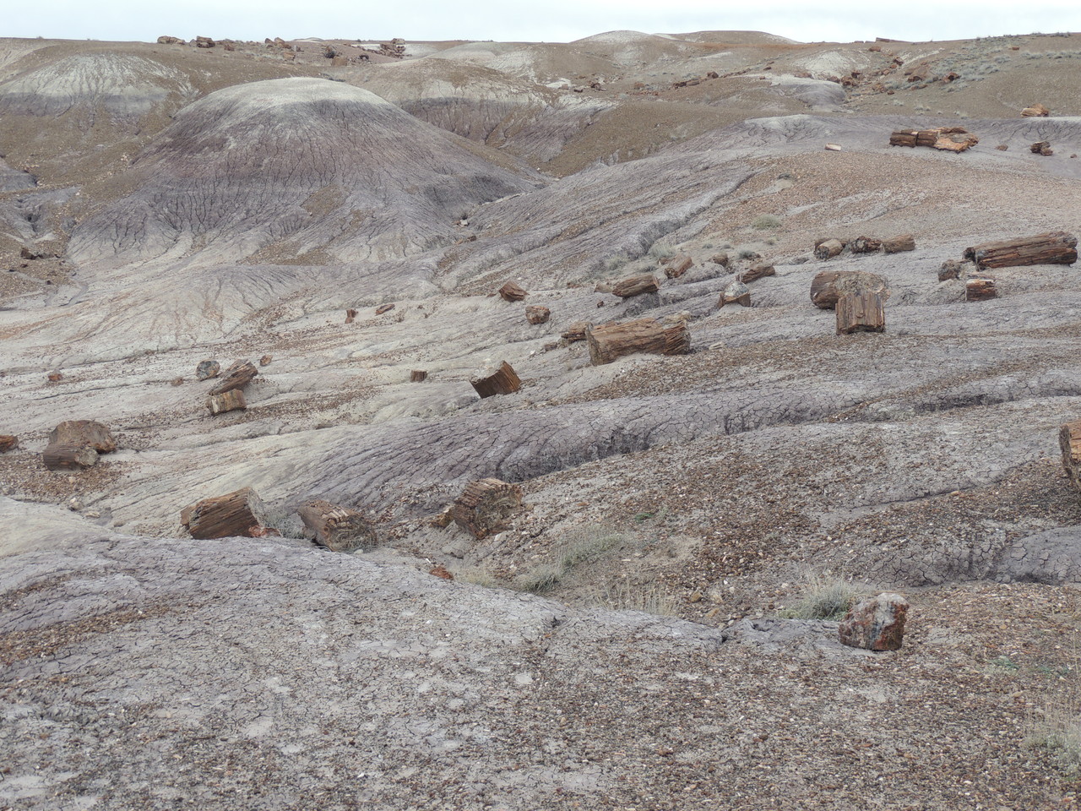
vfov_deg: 33.6
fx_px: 1343
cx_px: 540
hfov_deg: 43.9
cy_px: 406
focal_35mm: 43
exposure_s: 1/200
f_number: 3.4
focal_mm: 7.6
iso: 100
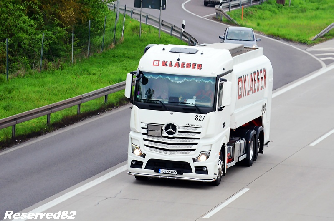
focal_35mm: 232
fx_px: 2153
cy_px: 110
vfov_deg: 5.9
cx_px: 167
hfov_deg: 8.9
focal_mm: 155
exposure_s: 1/400
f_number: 9
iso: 1600
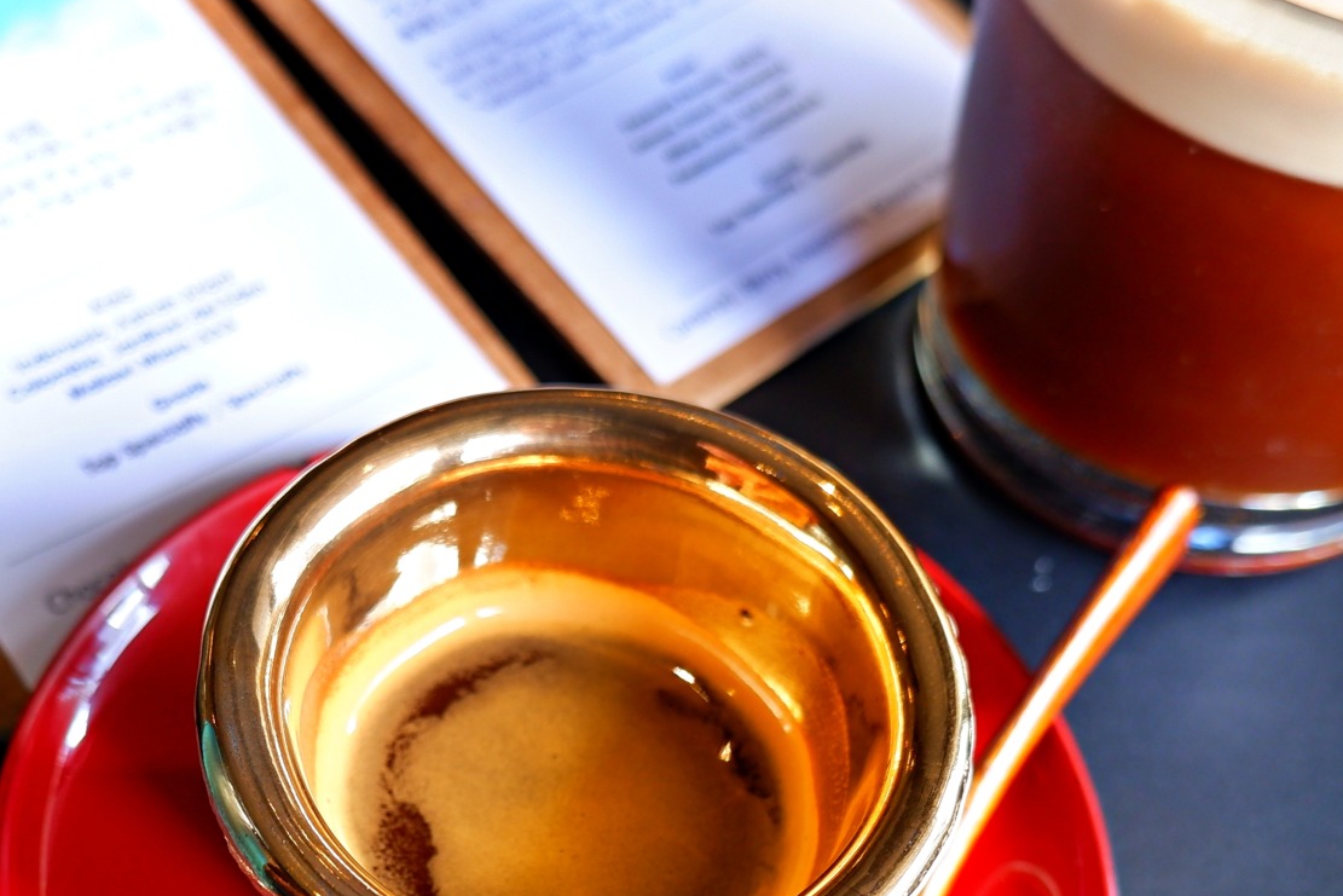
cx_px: 464
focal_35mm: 53
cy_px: 620
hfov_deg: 37.2
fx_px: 1977
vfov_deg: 25.3
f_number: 3.5
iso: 200
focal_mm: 15
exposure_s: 1/45
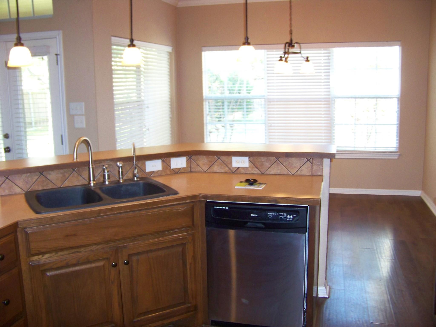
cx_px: 218
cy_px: 164
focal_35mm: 36
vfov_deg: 39.7
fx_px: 453
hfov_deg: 51.4
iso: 200
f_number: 2.8
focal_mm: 5.85
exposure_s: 1/30
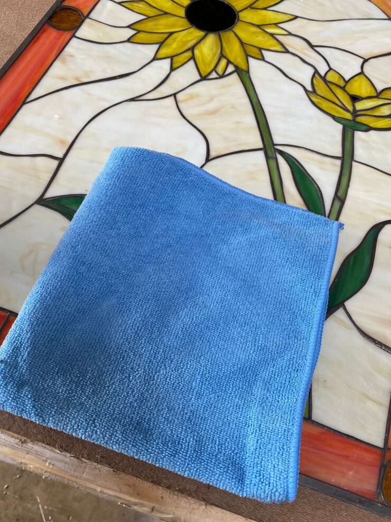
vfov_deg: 65.3
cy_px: 270
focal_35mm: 27
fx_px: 406
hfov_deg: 51.4
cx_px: 194
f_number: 1.8
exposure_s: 1/122
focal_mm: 4.25
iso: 64
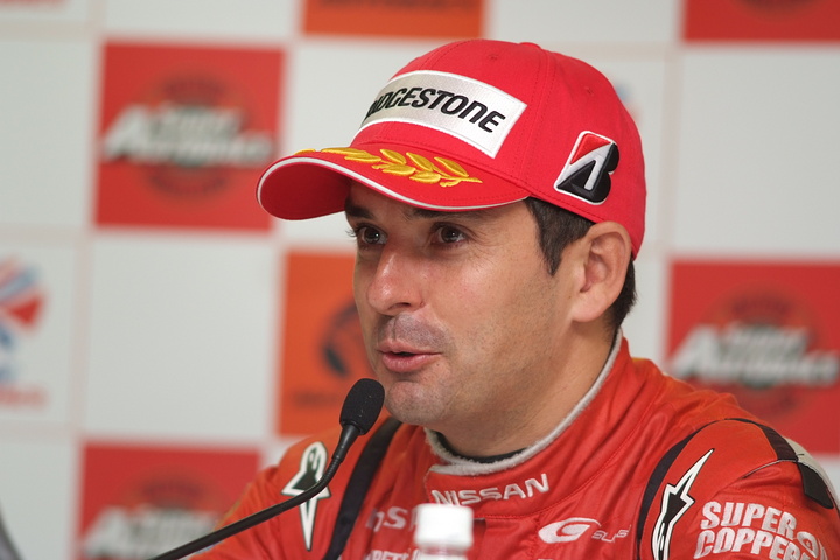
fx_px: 6300
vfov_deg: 5.1
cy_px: 280
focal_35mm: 270
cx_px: 420
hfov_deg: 7.6
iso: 400
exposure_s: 1/250
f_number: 2.8
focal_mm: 180
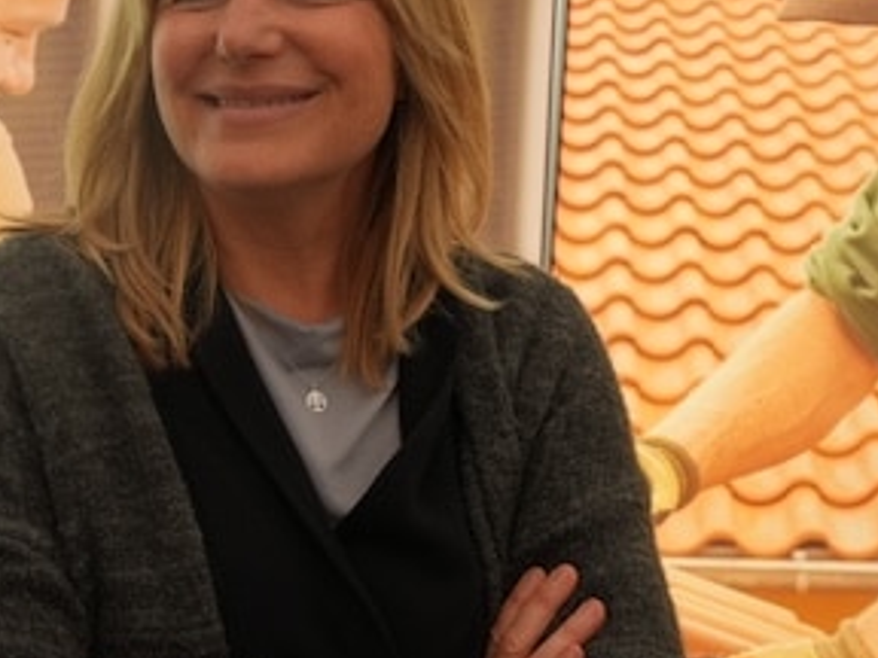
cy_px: 428
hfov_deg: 24.2
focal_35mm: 80
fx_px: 2029
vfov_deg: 18.4
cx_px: 238
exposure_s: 1/50
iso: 200
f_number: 5.6
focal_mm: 24
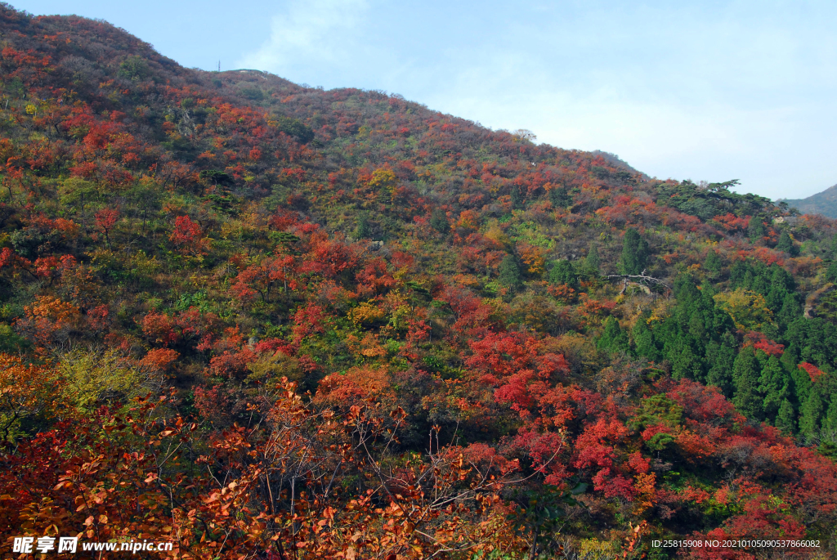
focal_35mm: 30
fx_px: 698
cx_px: 418
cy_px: 280
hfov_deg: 61.9
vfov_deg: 43.7
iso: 200
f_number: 10
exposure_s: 1/90
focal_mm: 20
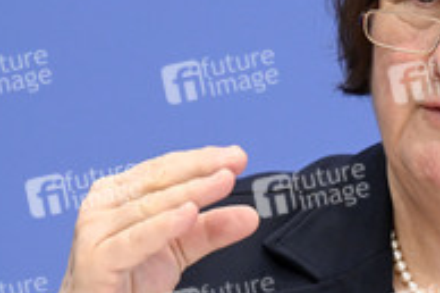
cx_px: 477
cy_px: 134
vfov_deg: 4.4
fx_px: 3834
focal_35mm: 314
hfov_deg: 6.5
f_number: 6.3
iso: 4000
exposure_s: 1/320
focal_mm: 135
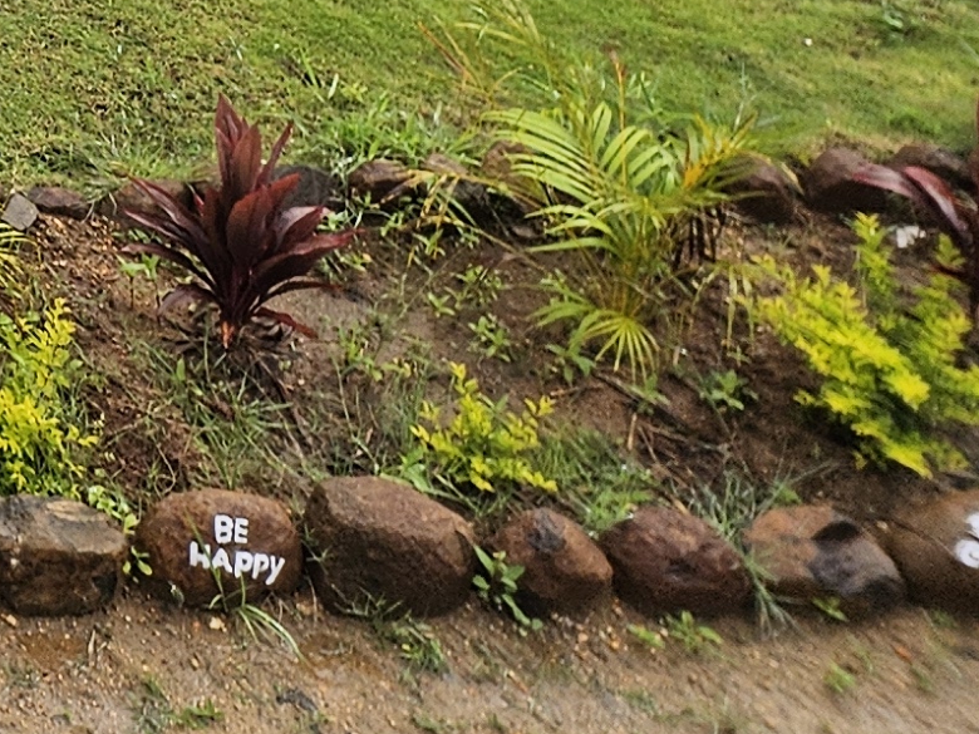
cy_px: -1105
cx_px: -1530
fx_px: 3337
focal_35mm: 118
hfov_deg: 12.3
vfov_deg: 10.5
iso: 25
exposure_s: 1/792
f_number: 1.8
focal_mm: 5.4
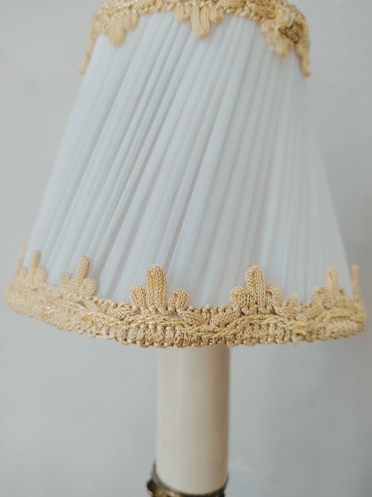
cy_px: 248
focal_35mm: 26
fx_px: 373
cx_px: 186
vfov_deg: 67.3
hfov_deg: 53.1
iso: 137
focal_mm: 4.74
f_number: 1.79
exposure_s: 1/33
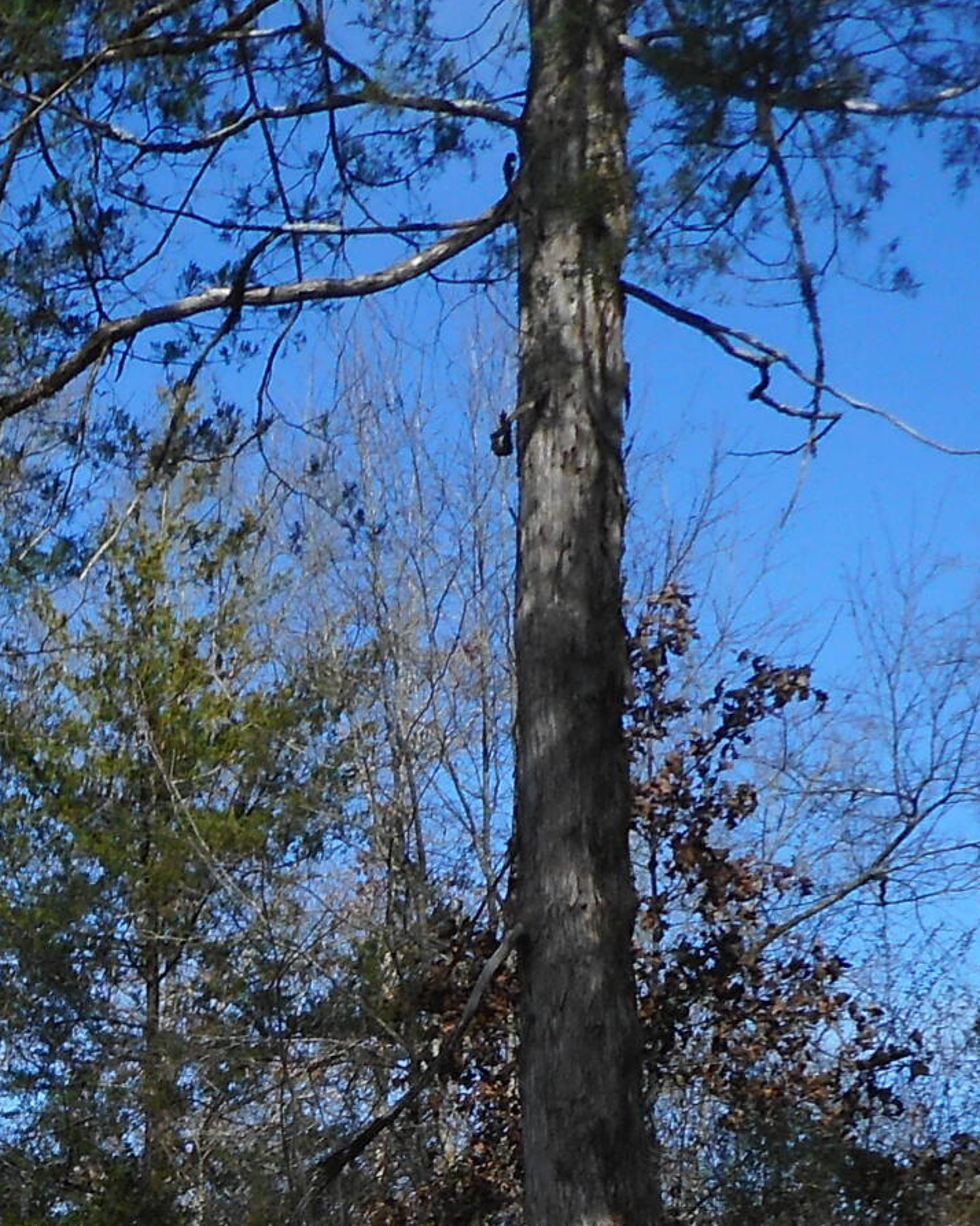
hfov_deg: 17.2
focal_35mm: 82
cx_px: -402
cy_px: 1517
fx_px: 2974
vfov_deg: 21.4
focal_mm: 4.5
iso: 80
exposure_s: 1/640
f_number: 3.7
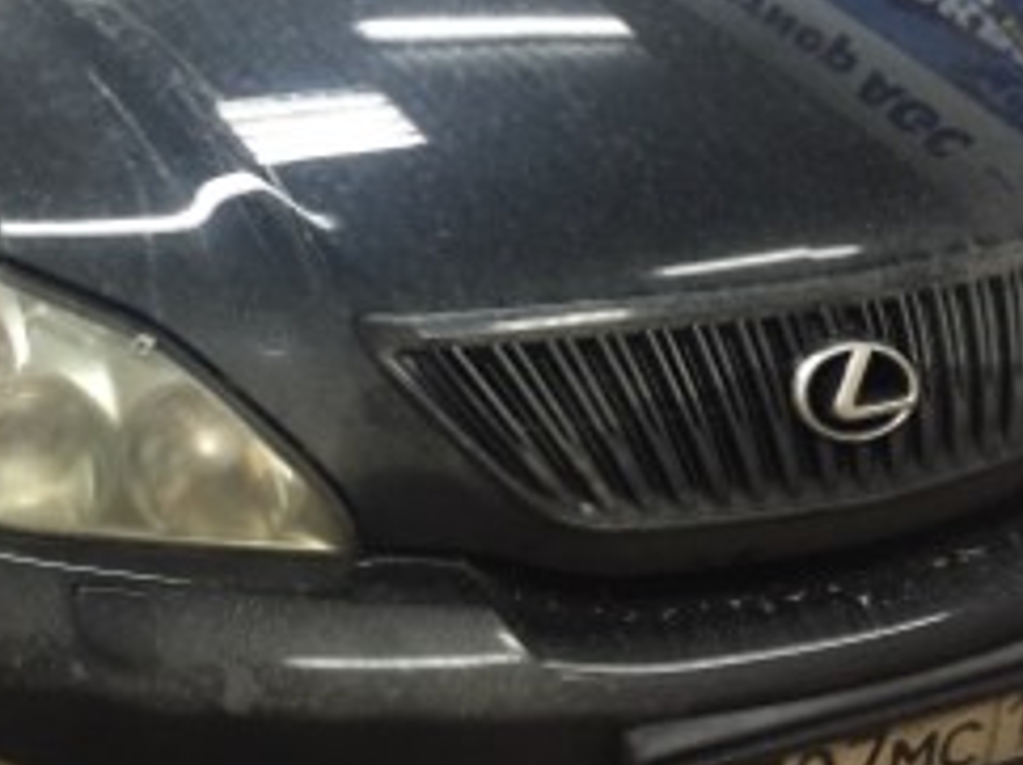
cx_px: 461
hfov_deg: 39.7
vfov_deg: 29.5
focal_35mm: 48
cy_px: 152
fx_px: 1417
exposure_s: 1/25
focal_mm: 4.15
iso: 250
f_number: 2.2
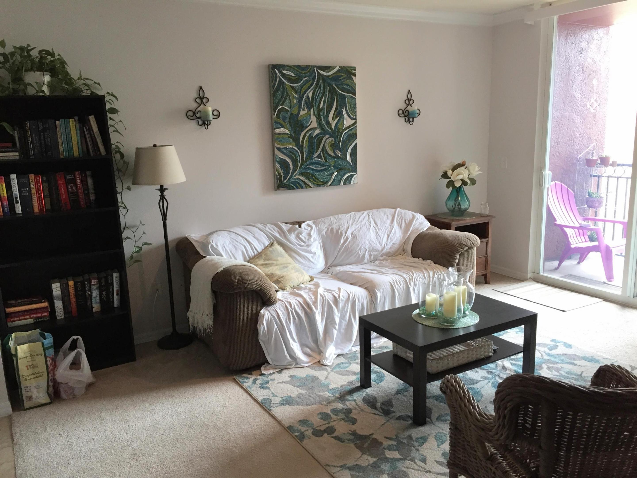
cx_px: 318
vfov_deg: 48.2
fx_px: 534
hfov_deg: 61.7
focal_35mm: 29
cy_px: 239
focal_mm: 4.15
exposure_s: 1/30
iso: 50
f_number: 2.2
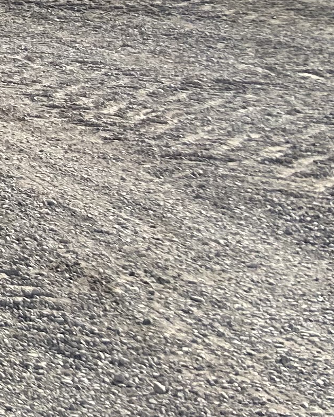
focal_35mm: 130
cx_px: -639
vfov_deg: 13.8
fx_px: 1606
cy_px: -229
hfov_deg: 9.5
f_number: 1.5
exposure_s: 1/3968
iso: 50
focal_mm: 5.7
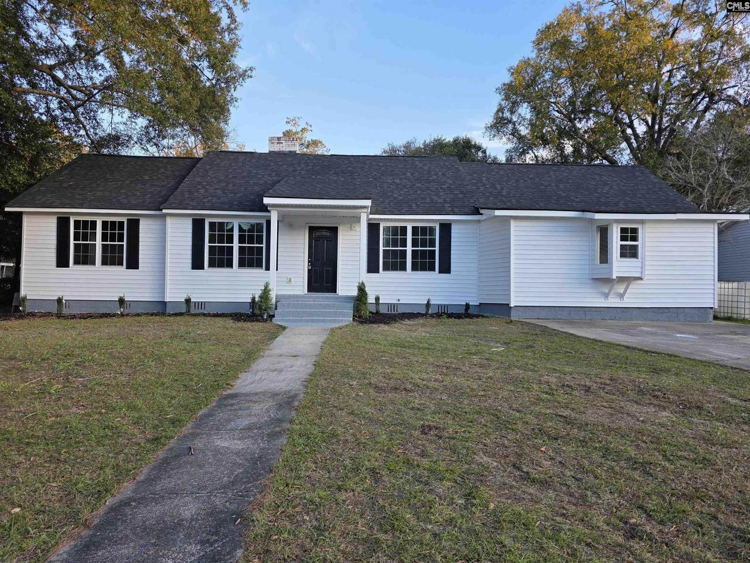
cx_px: 375
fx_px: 498
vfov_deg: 58.9
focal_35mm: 23
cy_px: 282
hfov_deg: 73.9
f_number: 1.7
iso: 32
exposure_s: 1/180
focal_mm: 6.3
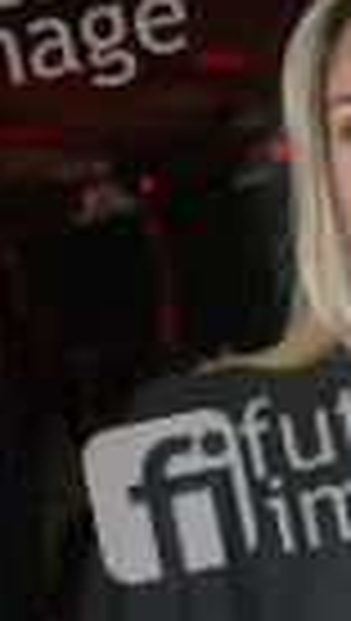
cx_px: 446
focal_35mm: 127
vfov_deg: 16.3
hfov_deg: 9.4
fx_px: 2094
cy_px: 702
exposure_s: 1/125
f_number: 5.6
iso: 2500
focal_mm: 42
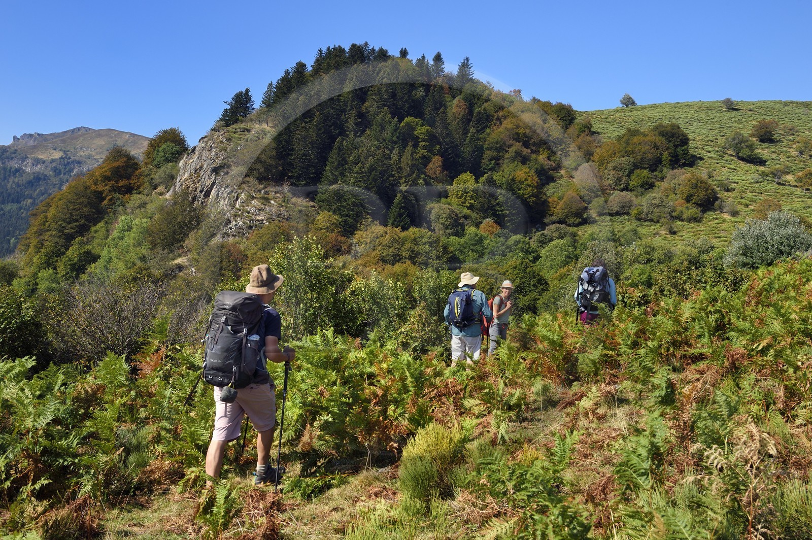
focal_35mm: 44
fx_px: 992
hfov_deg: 44.5
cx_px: 406
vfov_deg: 30.5
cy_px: 270
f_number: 10
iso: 200
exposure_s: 1/320
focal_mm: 44
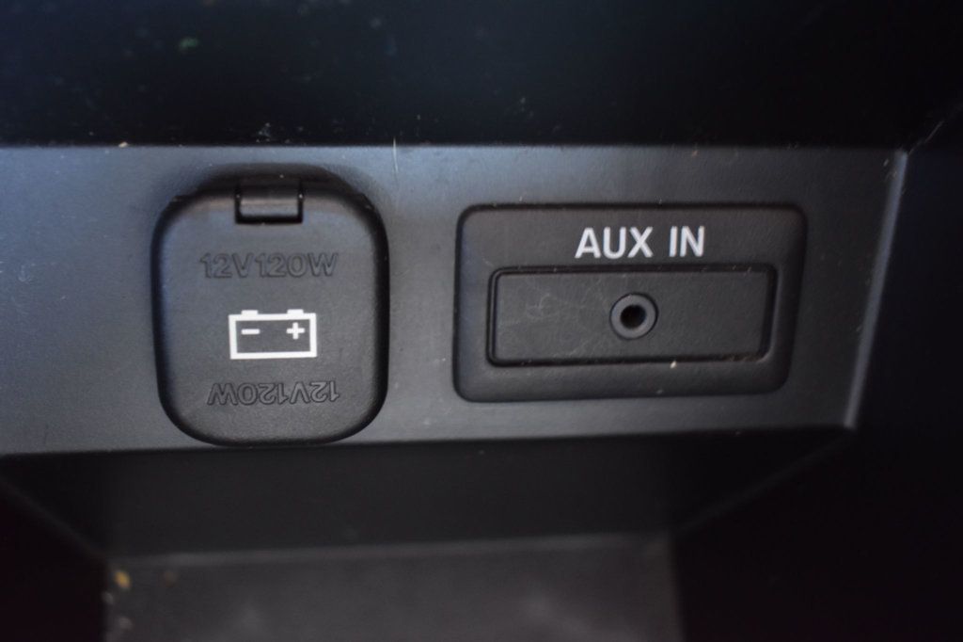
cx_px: 482
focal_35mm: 45
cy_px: 321
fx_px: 1203
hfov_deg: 43.6
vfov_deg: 29.8
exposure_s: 1/1.3
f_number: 4.2
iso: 1600
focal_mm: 30
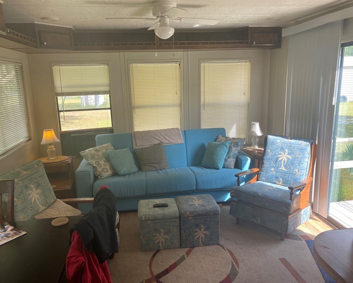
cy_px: 141
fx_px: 293
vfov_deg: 51.5
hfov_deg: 62.2
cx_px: 176
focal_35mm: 28
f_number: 1.8
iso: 32
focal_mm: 4.25
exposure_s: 1/128
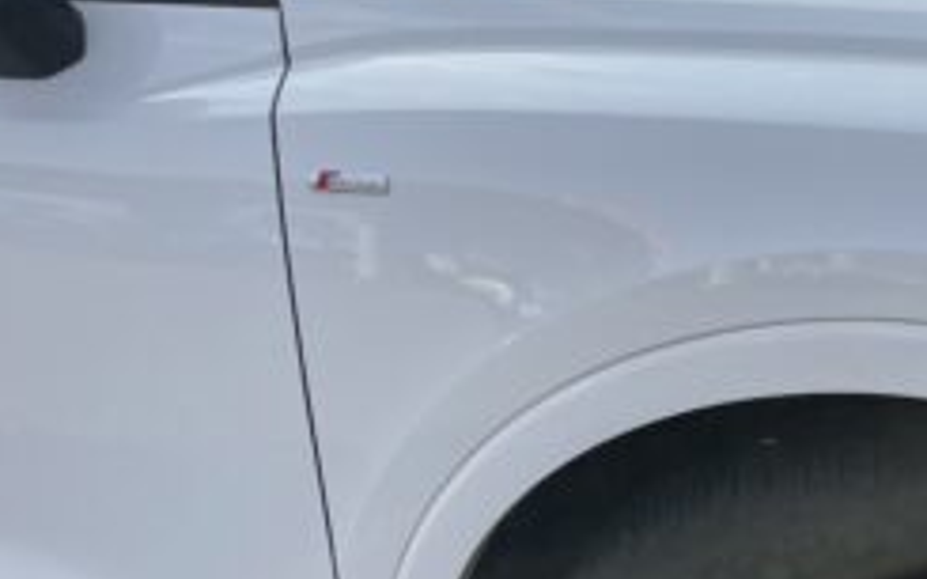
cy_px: 518
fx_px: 1137
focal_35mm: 45
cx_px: 602
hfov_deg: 43.9
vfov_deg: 27.6
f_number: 1.6
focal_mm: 4.2
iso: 50
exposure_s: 1/2506
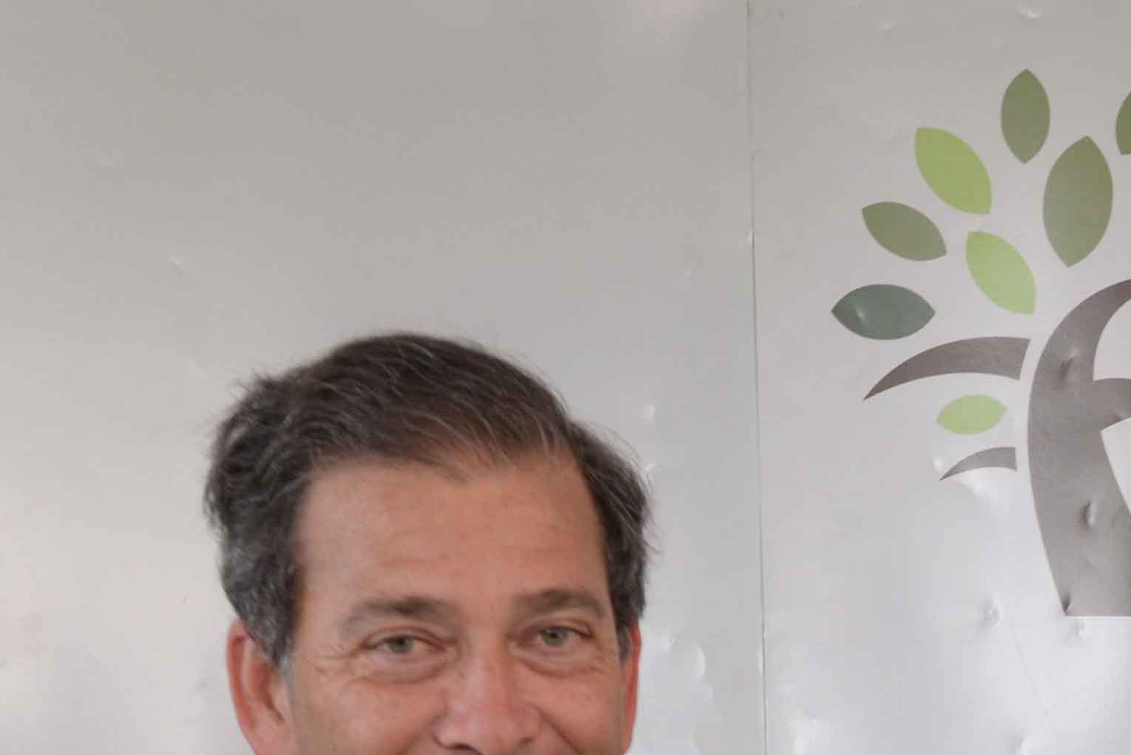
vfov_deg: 8.8
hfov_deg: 13.3
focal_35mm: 149
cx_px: 1458
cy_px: 1388
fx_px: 4683
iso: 800
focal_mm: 38
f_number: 4.5
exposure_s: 1/100
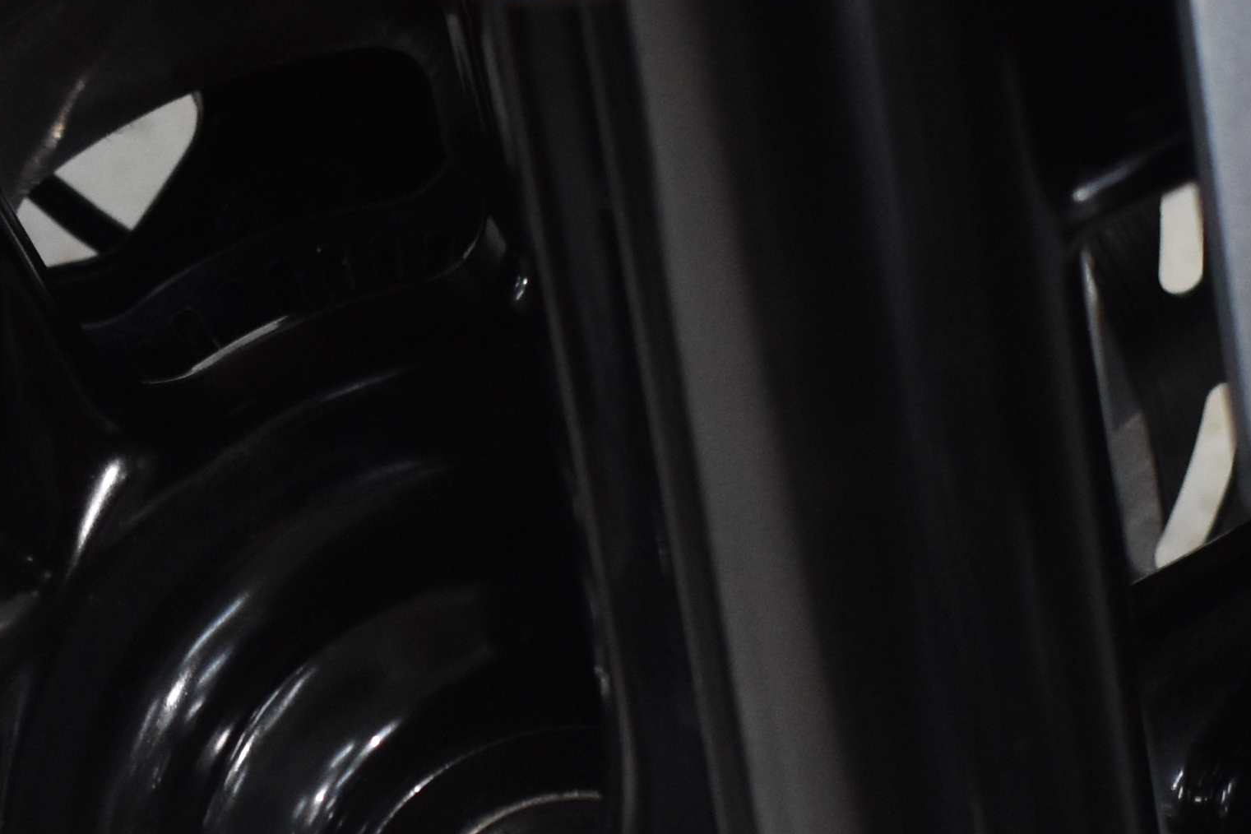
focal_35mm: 148
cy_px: 901
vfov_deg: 9.2
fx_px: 5142
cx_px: 408
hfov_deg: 13.8
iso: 800
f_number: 4
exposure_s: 1/50
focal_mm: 25
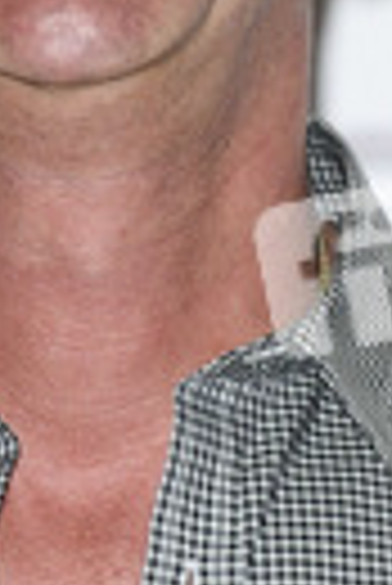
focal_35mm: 763
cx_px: 79
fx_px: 12421
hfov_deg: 1.8
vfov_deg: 2.7
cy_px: 27
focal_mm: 165
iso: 320
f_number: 4
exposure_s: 1/250
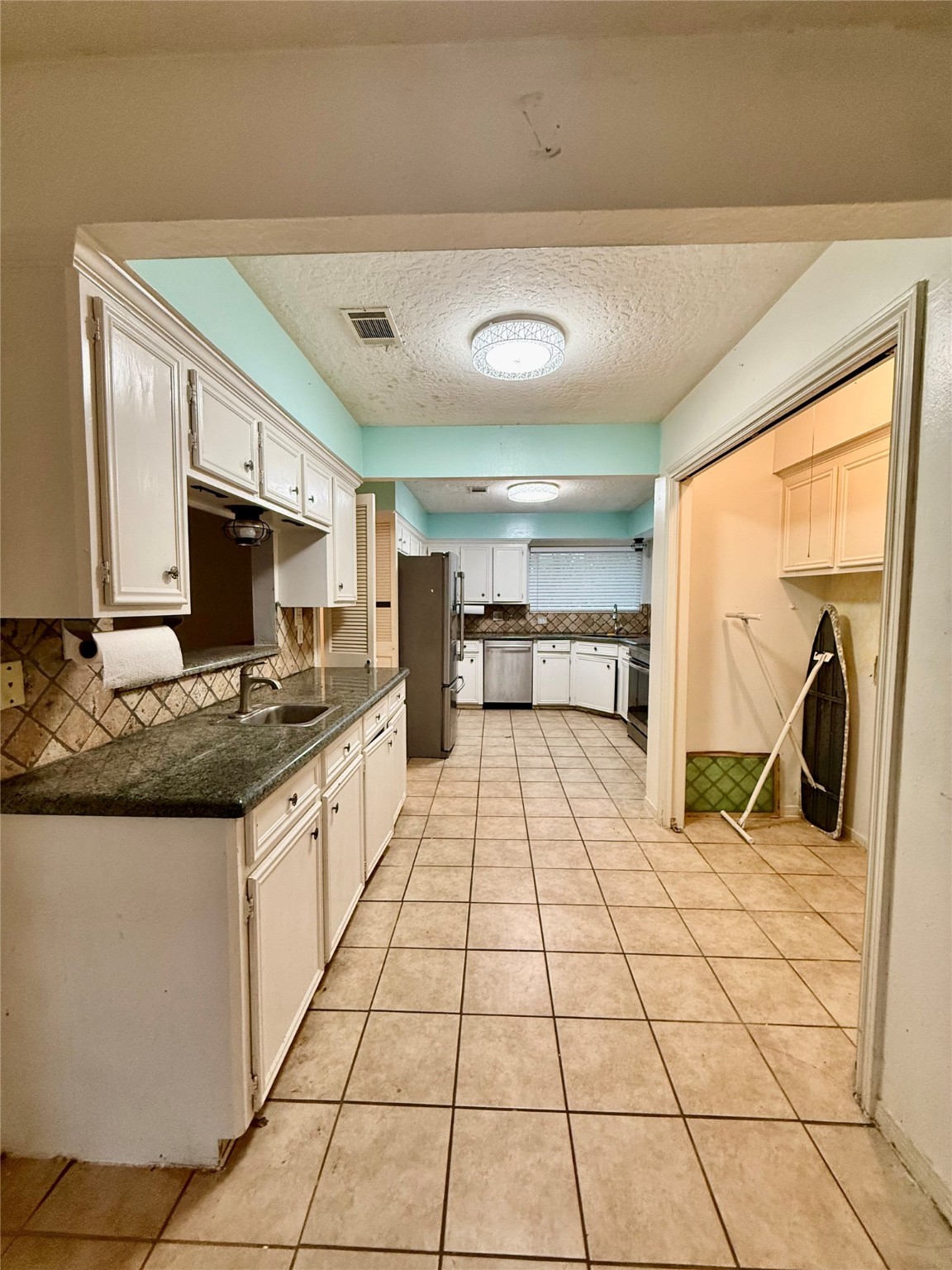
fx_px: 513
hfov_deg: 85.7
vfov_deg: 102.1
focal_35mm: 14
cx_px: 476
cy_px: 635
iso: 400
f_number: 2.2
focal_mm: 2.22
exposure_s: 1/120
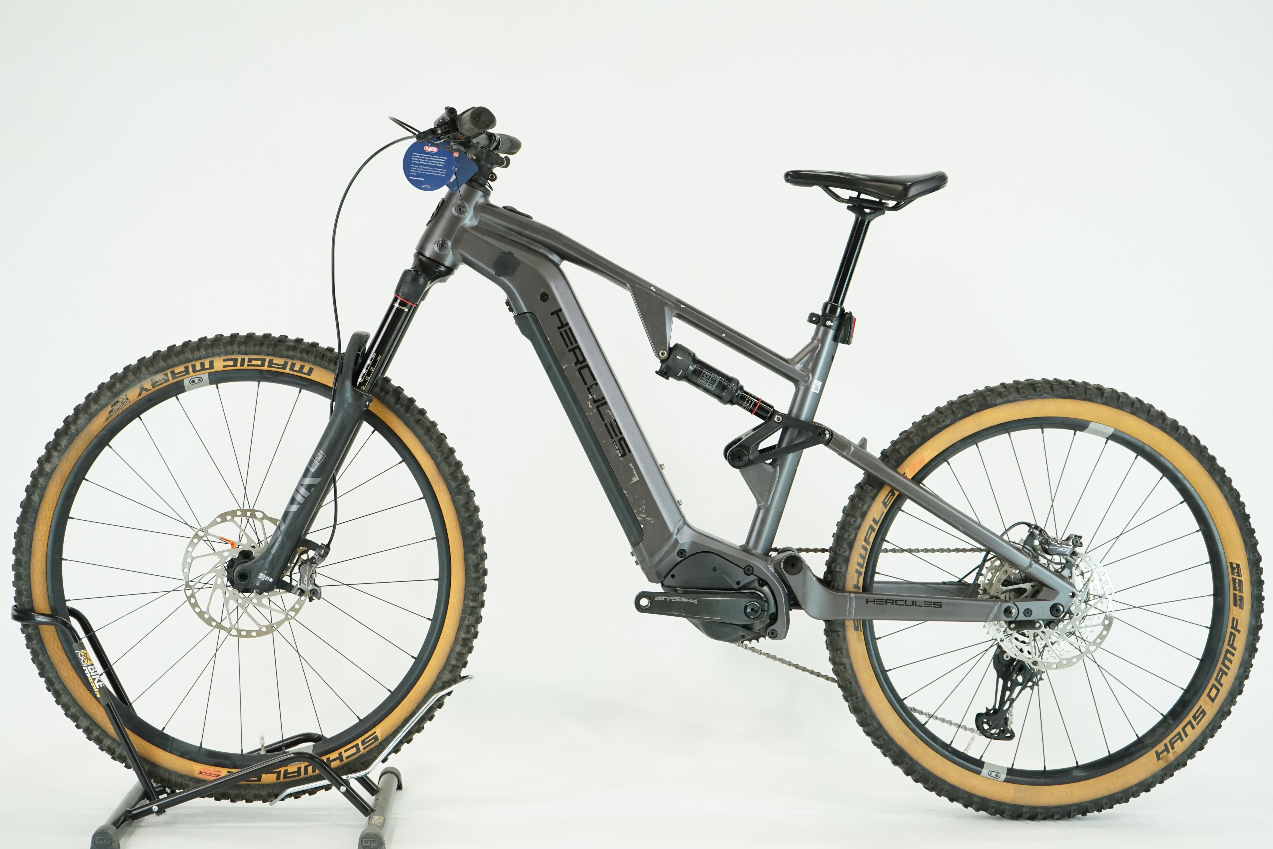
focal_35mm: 60
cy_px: 424
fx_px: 2122
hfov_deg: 33.4
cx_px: 636
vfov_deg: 22.6
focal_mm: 60
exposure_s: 1/200
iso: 1600
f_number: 5.6
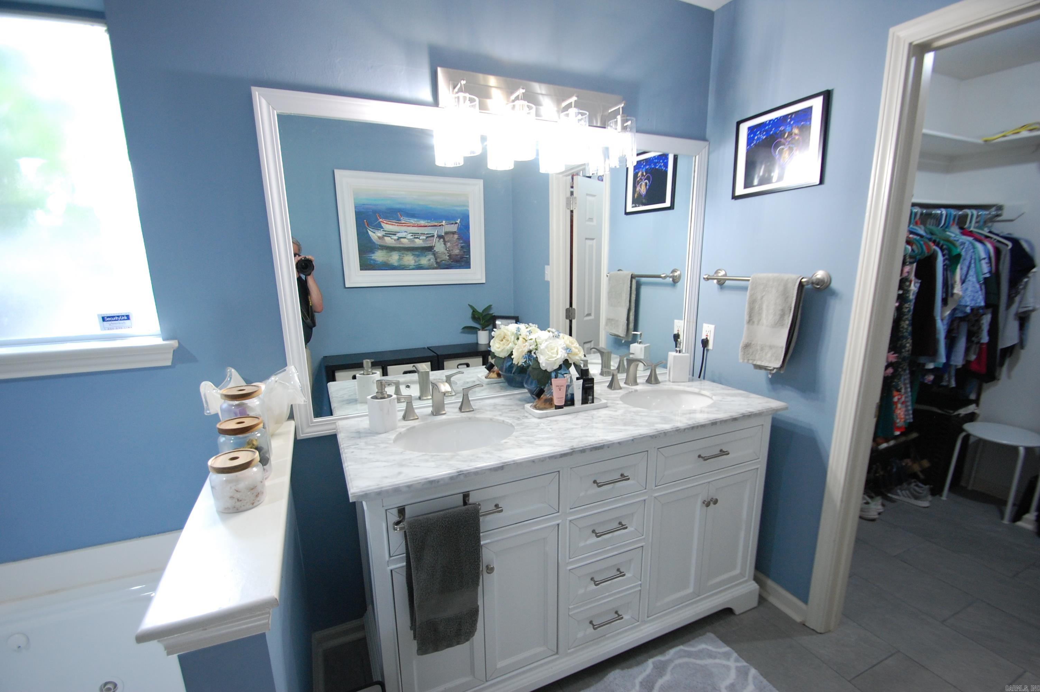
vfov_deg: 77.2
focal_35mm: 15
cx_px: 520
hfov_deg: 100.4
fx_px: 433
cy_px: 346
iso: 720
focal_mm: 10
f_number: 3.5
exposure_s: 1/30
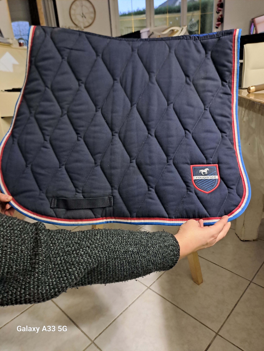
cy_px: 176
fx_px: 254
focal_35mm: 25
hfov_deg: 54.9
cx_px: 132
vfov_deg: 69.4
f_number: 1.8
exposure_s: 1/25
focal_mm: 4.65
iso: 320
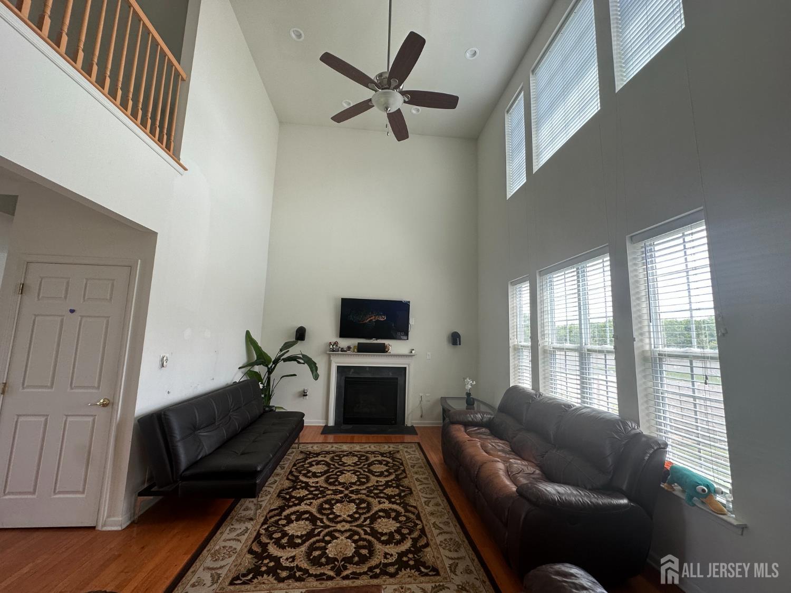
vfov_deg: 85.7
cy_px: 296
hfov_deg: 102.1
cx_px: 396
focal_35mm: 14
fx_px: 320
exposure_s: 1/99
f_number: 2.2
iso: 50
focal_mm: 2.22
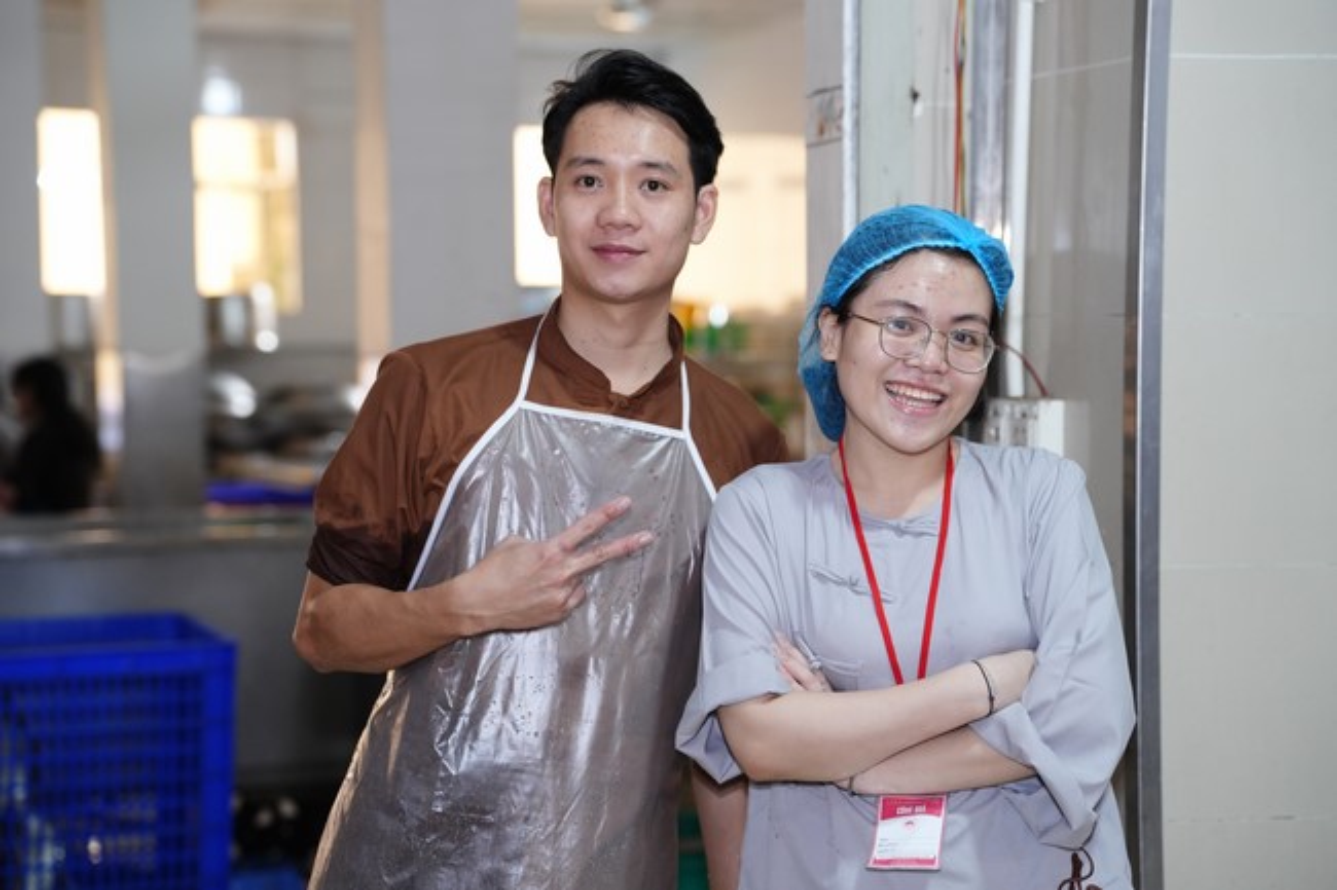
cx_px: 668
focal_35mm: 76
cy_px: 445
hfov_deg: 26.7
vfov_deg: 17.9
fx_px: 2822
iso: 2500
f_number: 3.2
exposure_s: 1/125
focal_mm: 76
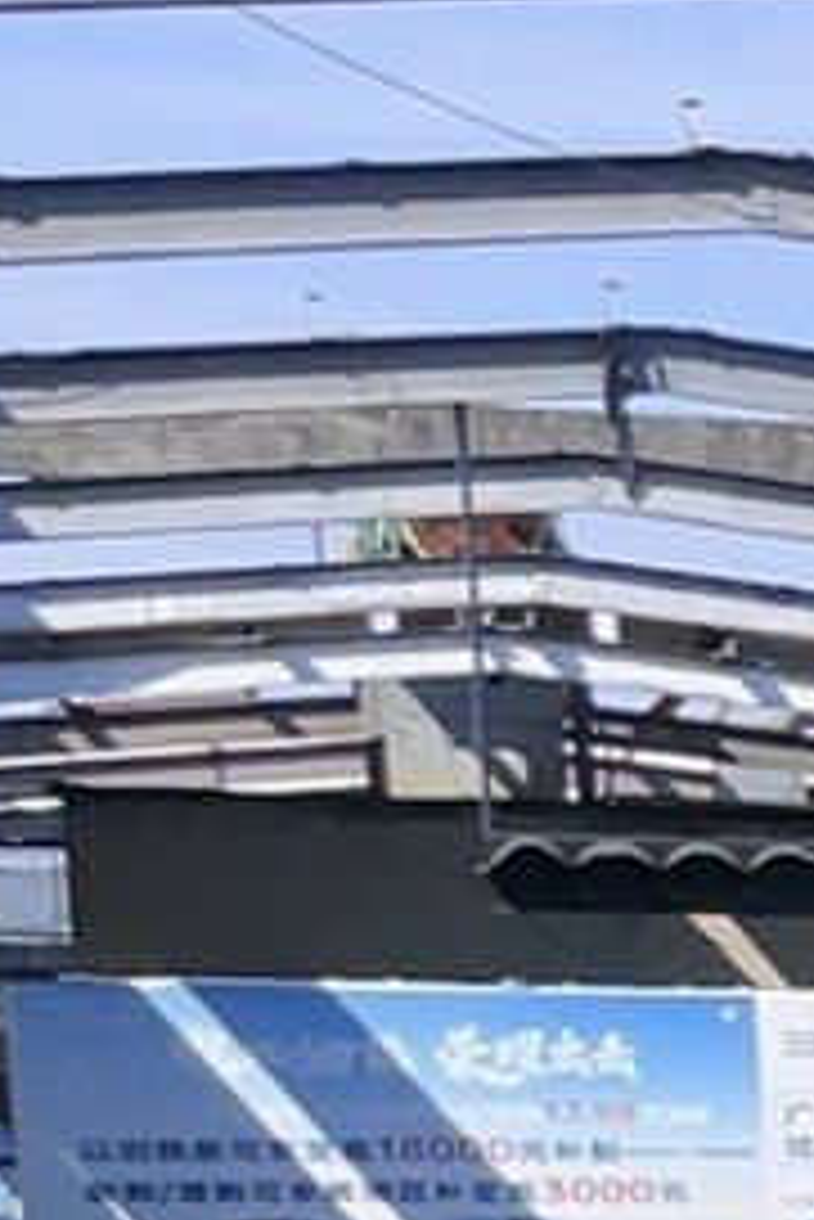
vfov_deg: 12.8
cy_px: 2012
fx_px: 5047
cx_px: 3189
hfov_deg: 7.1
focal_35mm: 149
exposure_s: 1/1848
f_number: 1.6
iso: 50
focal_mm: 5.1
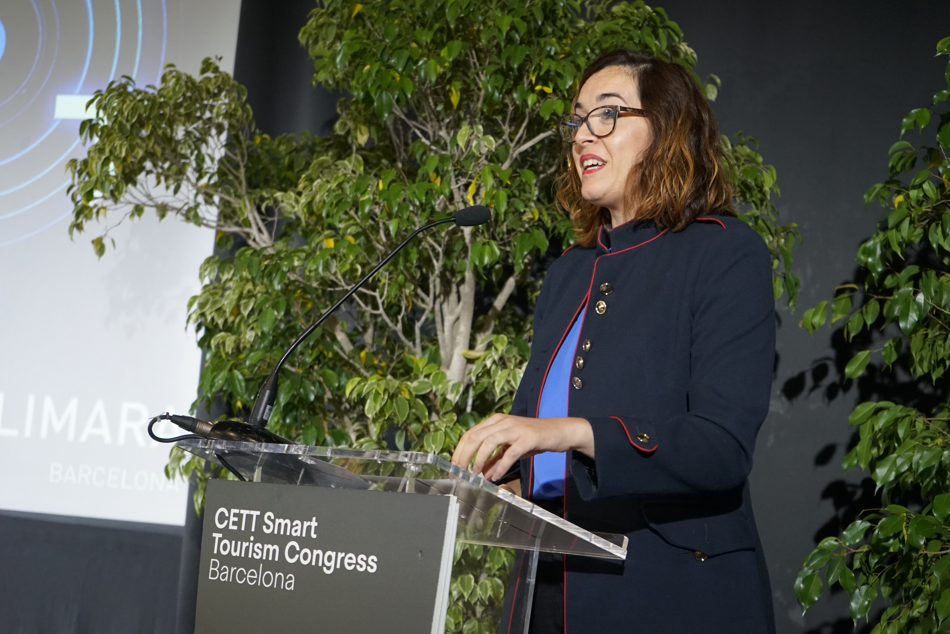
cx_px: 475
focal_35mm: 65
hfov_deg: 30.9
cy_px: 317
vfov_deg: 20.9
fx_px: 1716
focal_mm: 65
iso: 4000
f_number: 5.6
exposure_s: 1/160
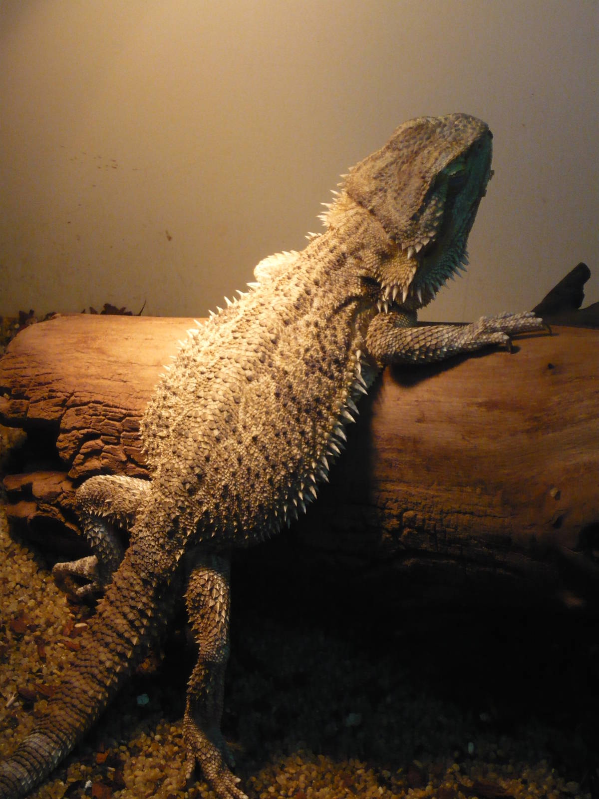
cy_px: 400
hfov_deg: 14.8
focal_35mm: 100
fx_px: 2307
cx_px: 300
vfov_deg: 19.6
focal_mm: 16.5
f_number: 5.1
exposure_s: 1/100
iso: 400
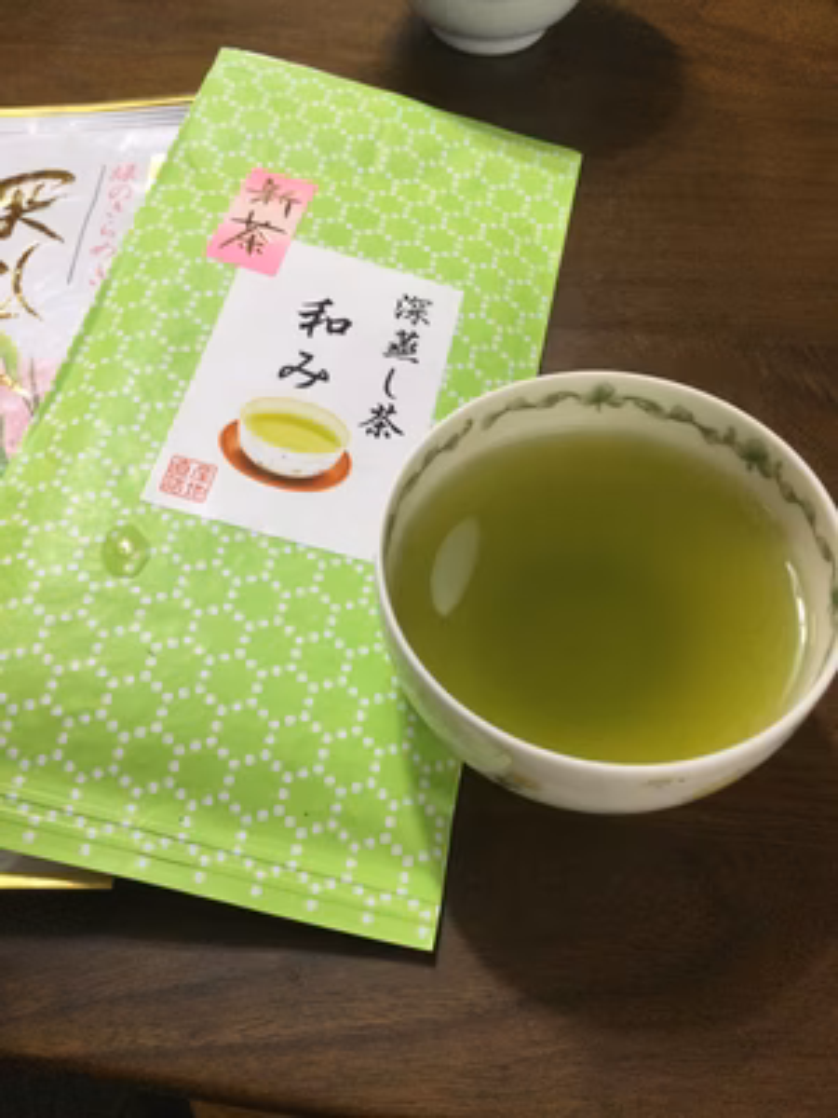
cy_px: 559
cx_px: 419
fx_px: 1001
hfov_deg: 45.4
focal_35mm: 31
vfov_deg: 58.4
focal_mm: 3.3
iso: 125
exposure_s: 1/30
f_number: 2.4
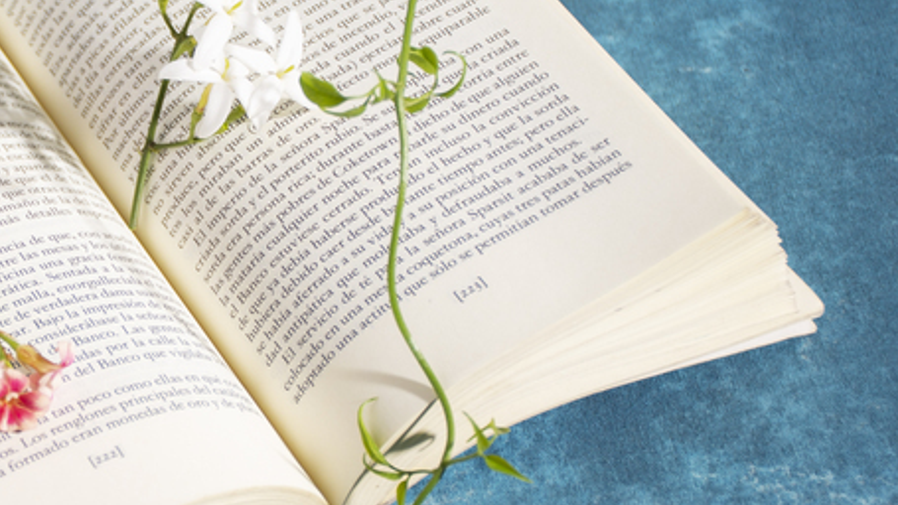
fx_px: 3358
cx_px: 97
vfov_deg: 8.6
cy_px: 230
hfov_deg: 15.1
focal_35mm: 141
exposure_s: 1/125
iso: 100
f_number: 4.5
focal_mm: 48
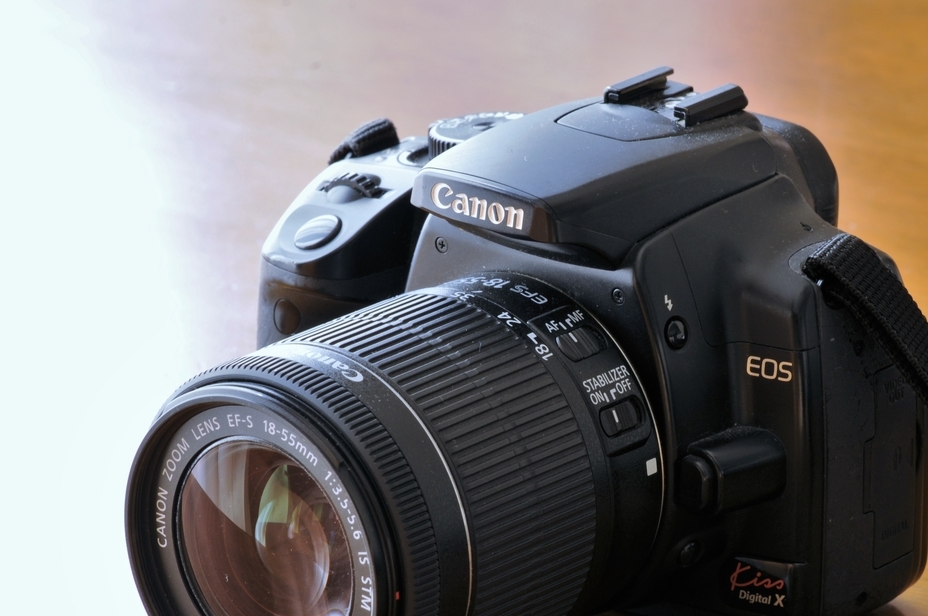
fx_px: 5792
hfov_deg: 9.2
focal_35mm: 225
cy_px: 394
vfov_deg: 6.1
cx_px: 547
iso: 200
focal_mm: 116
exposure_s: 1/2
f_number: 16
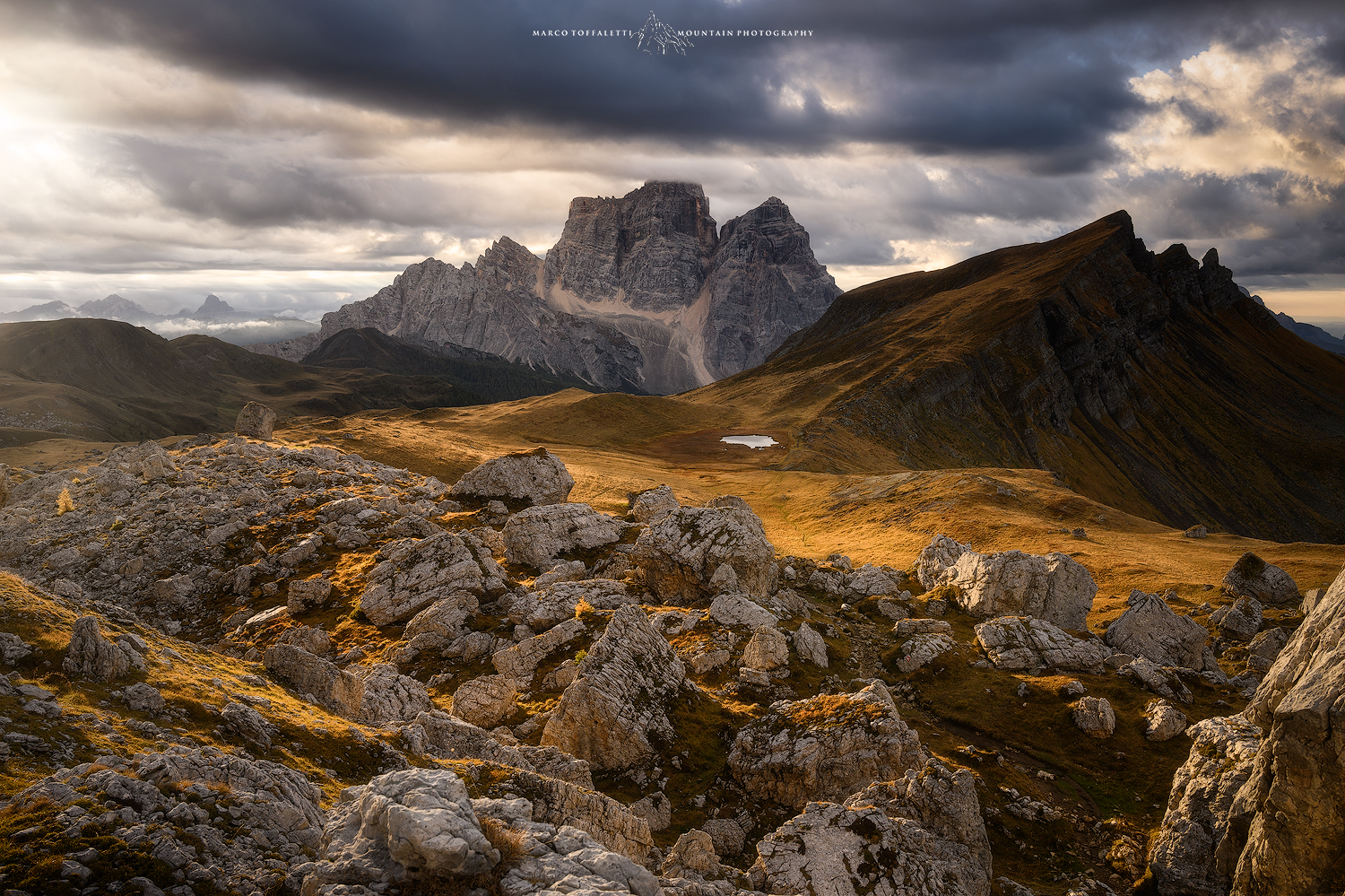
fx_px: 1139
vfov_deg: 42.9
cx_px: 672
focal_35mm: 30
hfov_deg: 61.1
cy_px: 448
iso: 100
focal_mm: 30.5
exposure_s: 1/40
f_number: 13
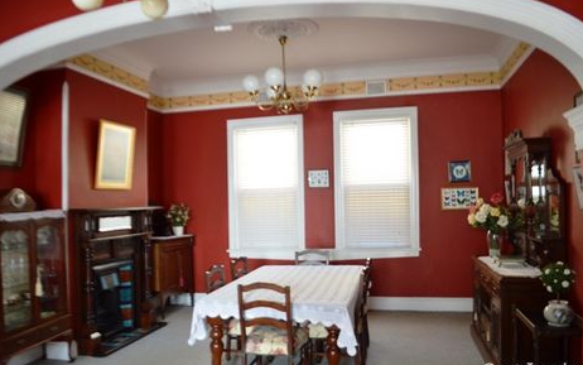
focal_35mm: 28
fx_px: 445
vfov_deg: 44.5
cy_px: 193
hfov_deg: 66.5
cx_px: 293
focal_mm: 18
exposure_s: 1/60
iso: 400
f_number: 3.5
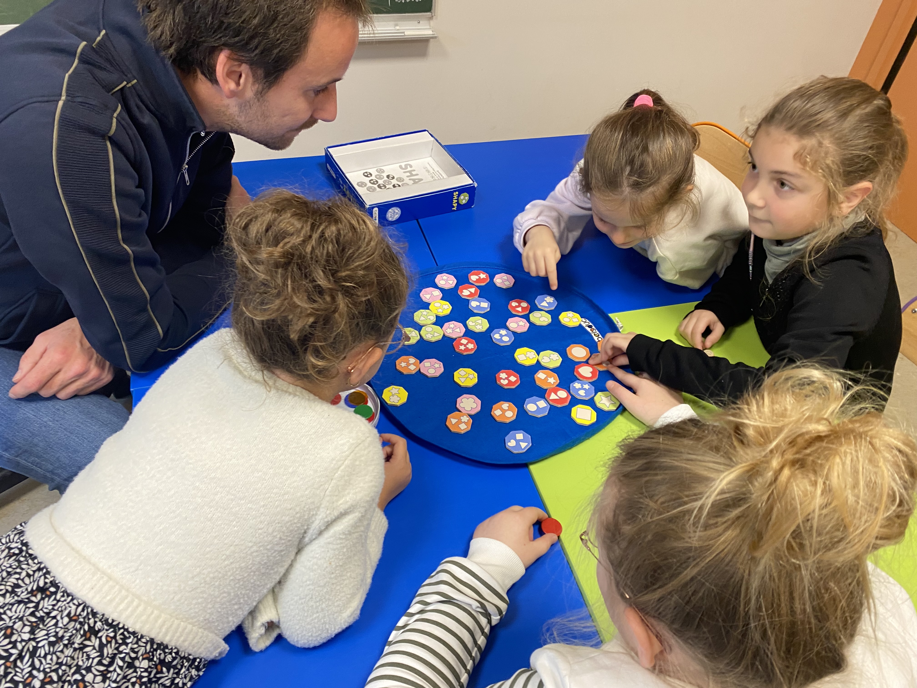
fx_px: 689
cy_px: 344
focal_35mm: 26
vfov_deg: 53.1
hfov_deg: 67.3
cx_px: 458
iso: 125
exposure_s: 1/50
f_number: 1.8
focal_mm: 4.25
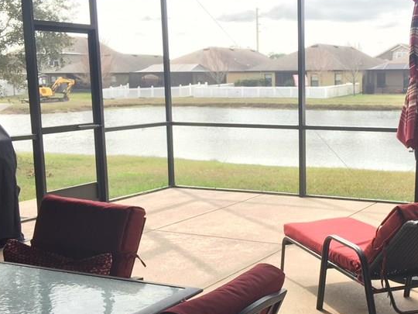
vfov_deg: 26.5
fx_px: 664
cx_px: 303
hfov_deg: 34.4
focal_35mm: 55
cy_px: 188
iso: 32
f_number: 2.2
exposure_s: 1/302
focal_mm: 4.15
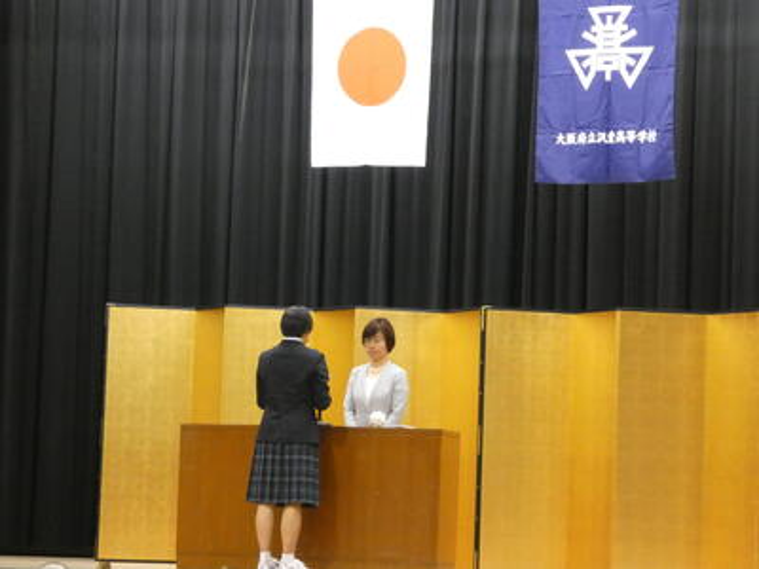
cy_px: 284
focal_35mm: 169
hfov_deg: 11.7
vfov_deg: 8.8
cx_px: 380
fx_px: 3706
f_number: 5.5
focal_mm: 30.2
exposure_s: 1/20
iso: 1600
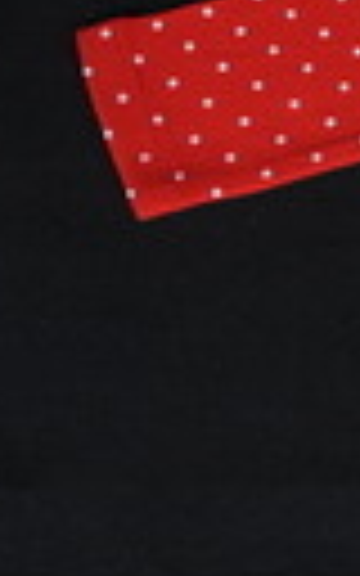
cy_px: 277
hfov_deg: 5.1
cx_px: 986
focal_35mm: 246
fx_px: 3862
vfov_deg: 8.5
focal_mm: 62
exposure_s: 1/160
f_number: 18
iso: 250
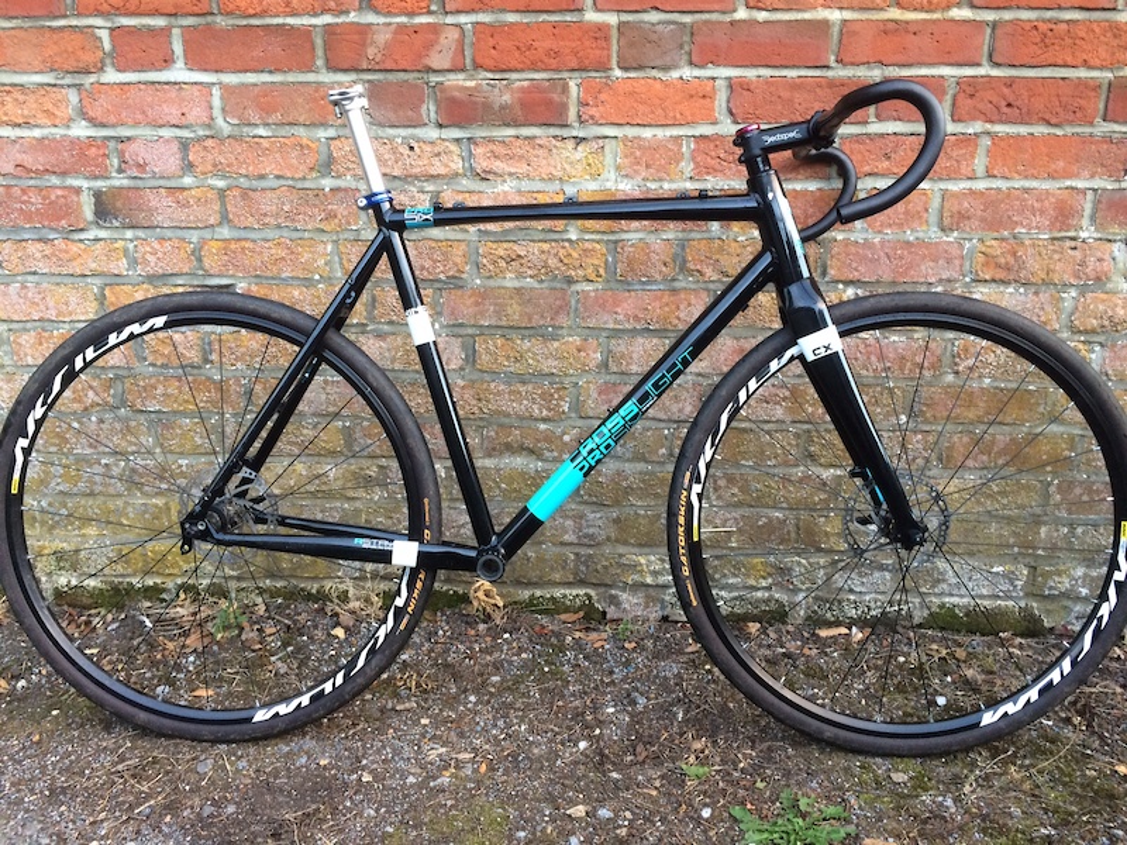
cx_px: 564
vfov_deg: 48.2
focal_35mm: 29
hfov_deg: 61.7
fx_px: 944
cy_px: 422
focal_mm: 4.15
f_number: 2.2
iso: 80
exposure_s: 1/33
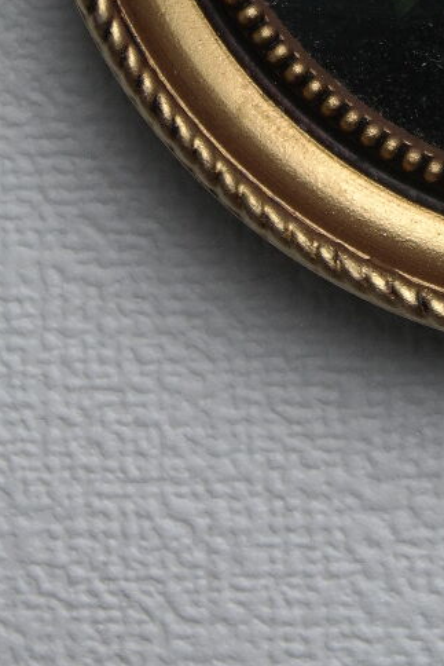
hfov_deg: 5.0
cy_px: -345
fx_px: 5083
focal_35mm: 275
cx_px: 654
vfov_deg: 7.4
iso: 400
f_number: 5.6
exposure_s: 1/80
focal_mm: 50
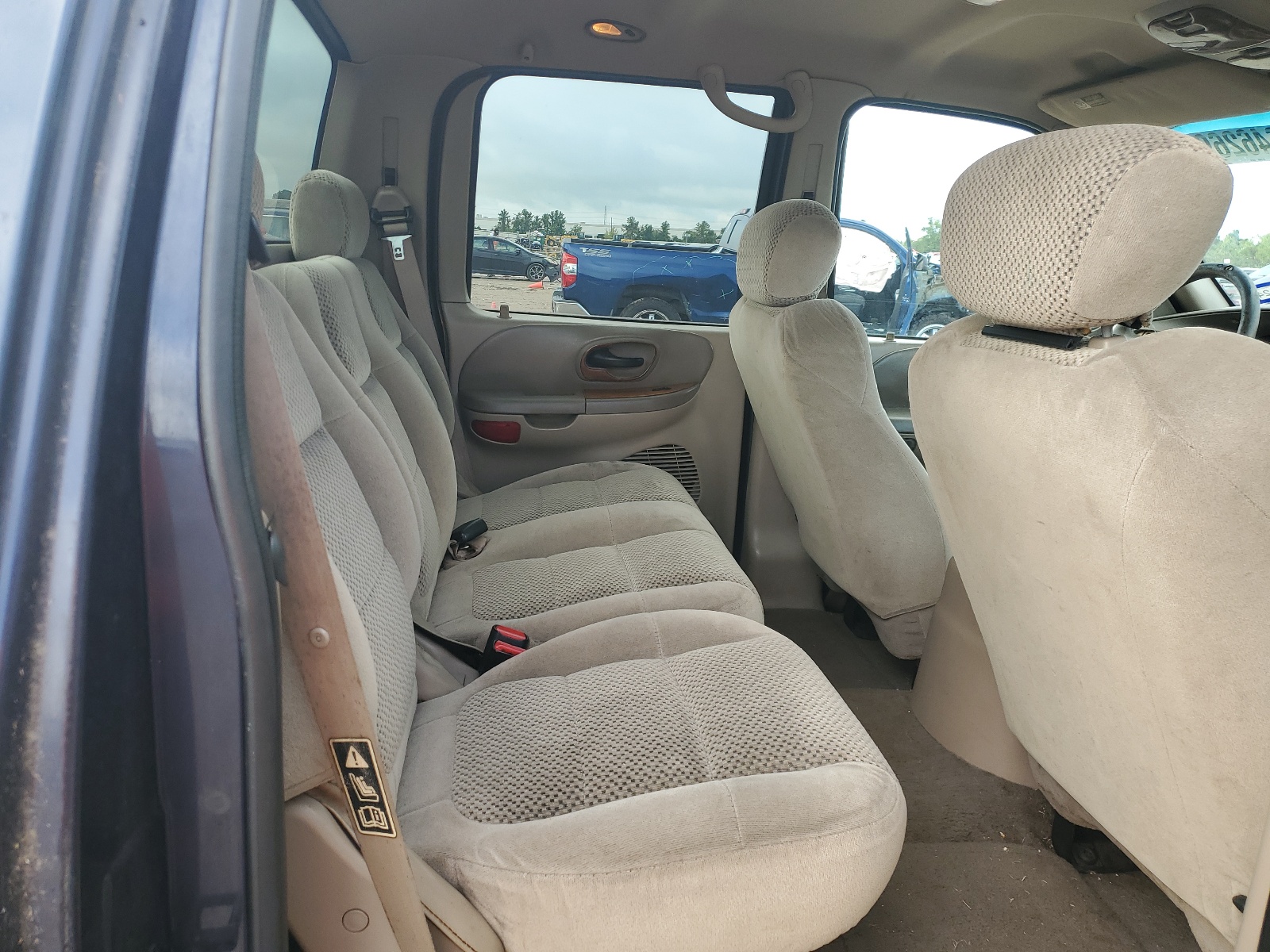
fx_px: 954
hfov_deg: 67.3
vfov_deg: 53.1
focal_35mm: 26
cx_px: 635
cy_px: 476
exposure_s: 1/167
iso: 50
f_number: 1.5
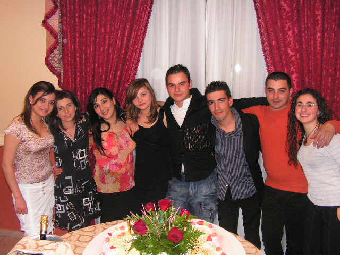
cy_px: 128
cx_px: 170
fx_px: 354
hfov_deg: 51.4
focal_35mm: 36
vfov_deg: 39.7
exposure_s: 1/40
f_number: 3.2
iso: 200
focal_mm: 6
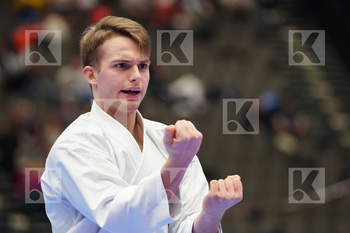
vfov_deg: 5.9
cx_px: 175
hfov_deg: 8.9
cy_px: 116
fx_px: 2255
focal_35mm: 232
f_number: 2.8
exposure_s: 1/500
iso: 1600
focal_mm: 155
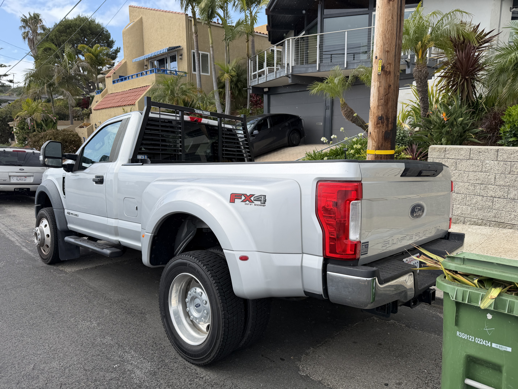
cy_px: 194
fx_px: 359
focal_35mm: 24
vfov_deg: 56.8
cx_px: 259
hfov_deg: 71.6
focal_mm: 6.76
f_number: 1.78
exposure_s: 1/2611
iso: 80
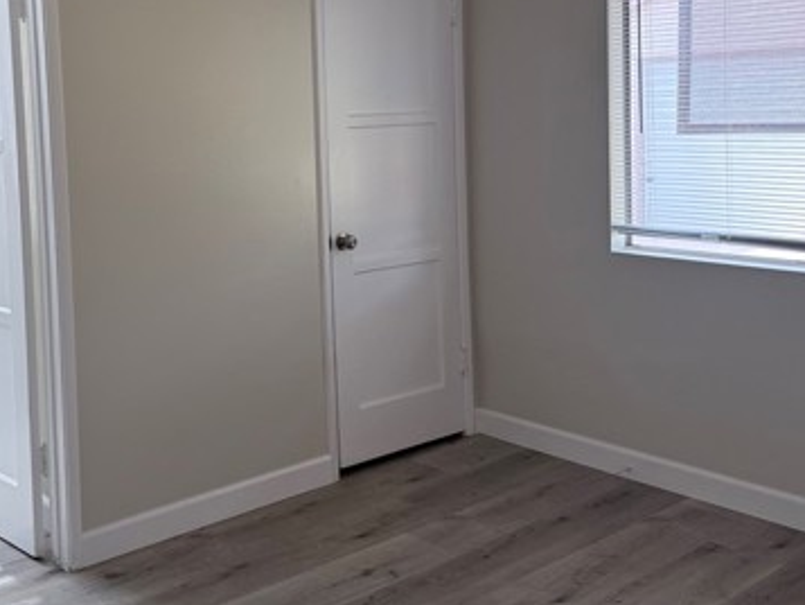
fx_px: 1000
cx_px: 228
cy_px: 158
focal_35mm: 43
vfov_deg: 33.0
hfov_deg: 42.8
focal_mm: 6.76
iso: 100
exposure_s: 1/231
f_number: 1.78
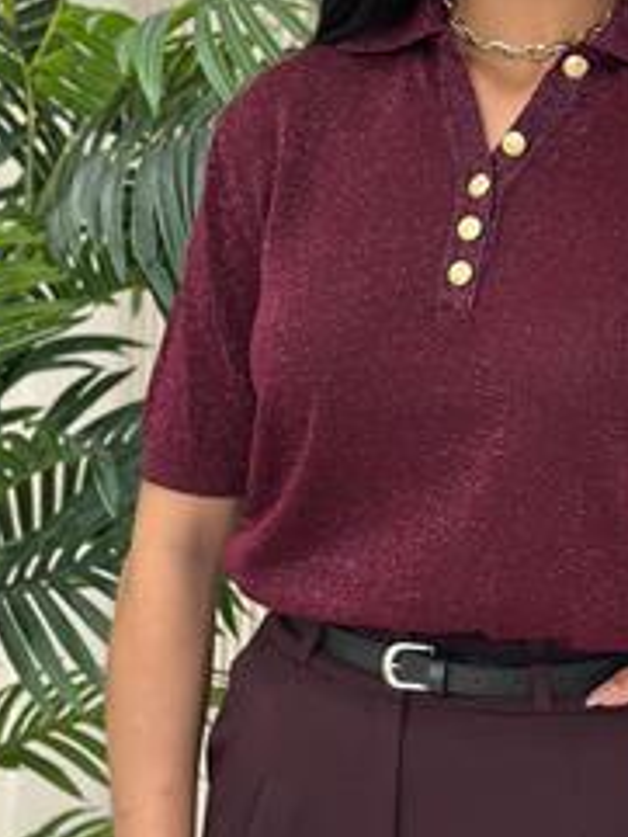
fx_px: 2562
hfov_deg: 13.9
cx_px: 475
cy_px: 387
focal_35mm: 106
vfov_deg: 18.5
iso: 80
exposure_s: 1/100
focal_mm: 6.86
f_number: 1.78
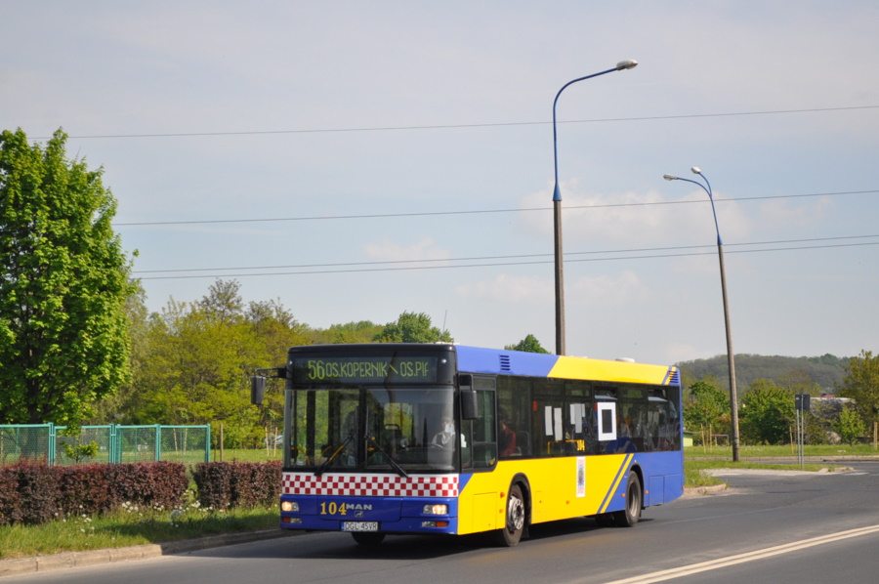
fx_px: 1756
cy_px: 292
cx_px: 440
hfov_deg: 28.1
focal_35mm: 72
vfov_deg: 18.9
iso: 400
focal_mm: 48
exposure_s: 1/1600
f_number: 6.3
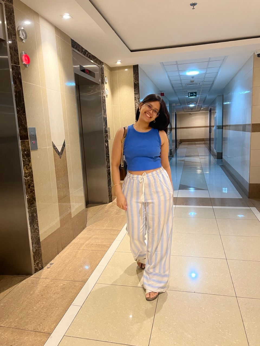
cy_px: 173
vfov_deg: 67.3
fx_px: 260
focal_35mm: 26
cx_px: 130
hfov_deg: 53.1
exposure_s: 1/50
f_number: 1.5
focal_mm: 5.7
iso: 250
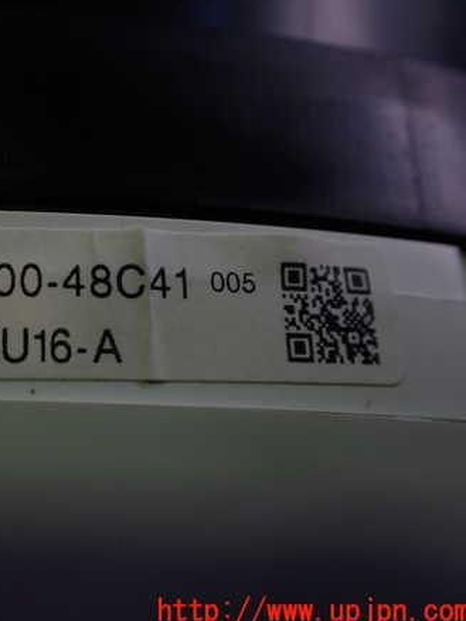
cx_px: 52
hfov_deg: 33.4
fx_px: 736
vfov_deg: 45.8
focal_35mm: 41
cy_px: 311
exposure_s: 1/125
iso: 160
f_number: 2.3
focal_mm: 5.4
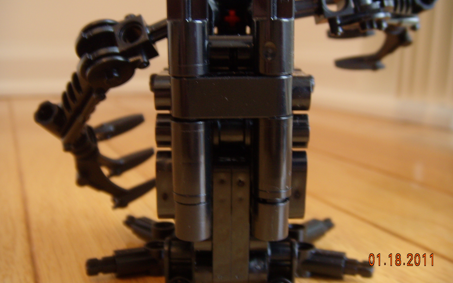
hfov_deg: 48.2
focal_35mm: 41
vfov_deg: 31.2
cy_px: 123
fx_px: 506
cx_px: 224
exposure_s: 1/8.51
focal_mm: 6.4
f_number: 3.5
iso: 100
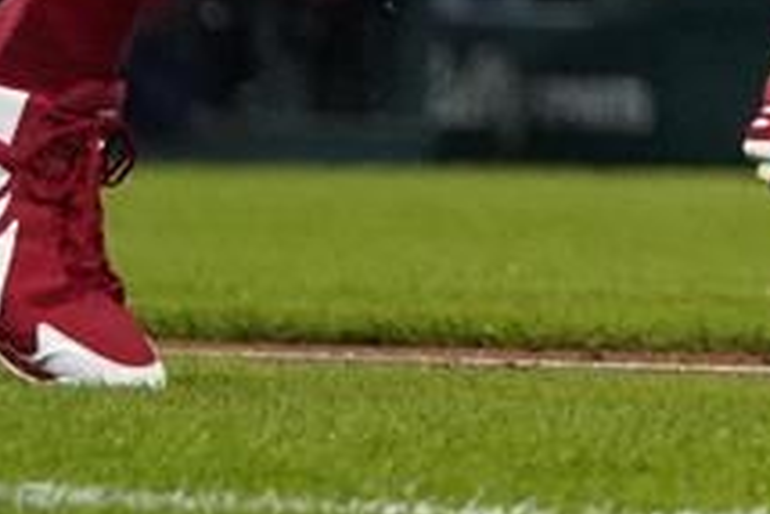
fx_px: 25619
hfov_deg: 1.7
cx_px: 1515
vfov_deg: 1.1
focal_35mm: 1197
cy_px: -933
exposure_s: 1/2000
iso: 8000
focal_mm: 200
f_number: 5.6
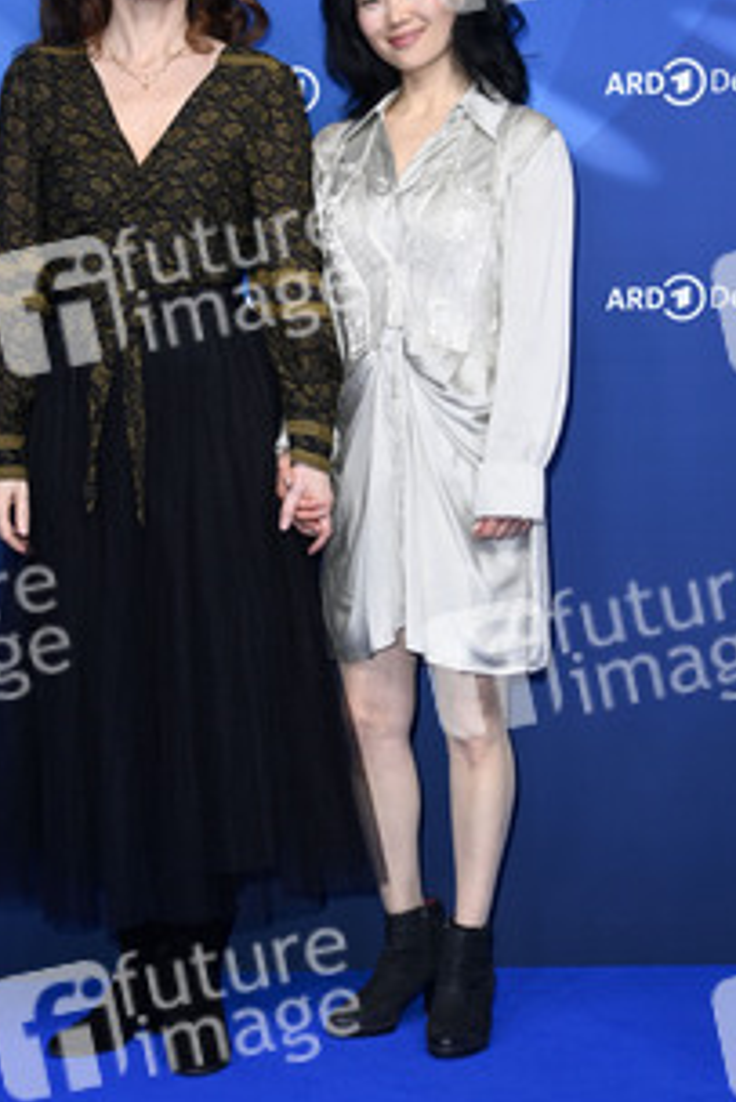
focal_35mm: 92
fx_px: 2818
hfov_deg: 14.9
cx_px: 279
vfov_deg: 22.1
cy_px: 471
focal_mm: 70
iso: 1250
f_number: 5.6
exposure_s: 1/250
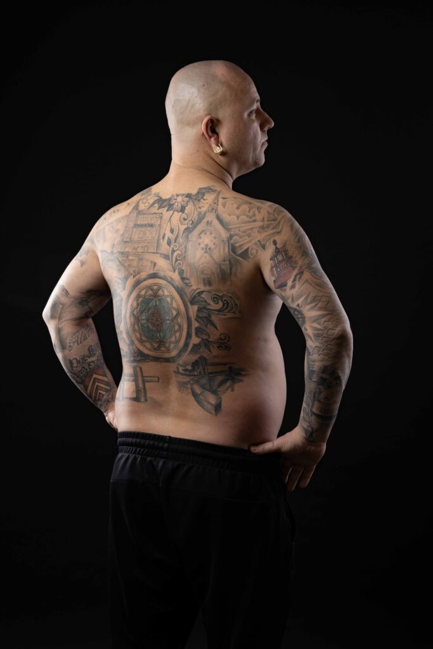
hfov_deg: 16.1
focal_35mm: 85
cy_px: 324
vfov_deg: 23.9
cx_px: 216
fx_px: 1533
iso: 125
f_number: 8
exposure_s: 1/30
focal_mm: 85
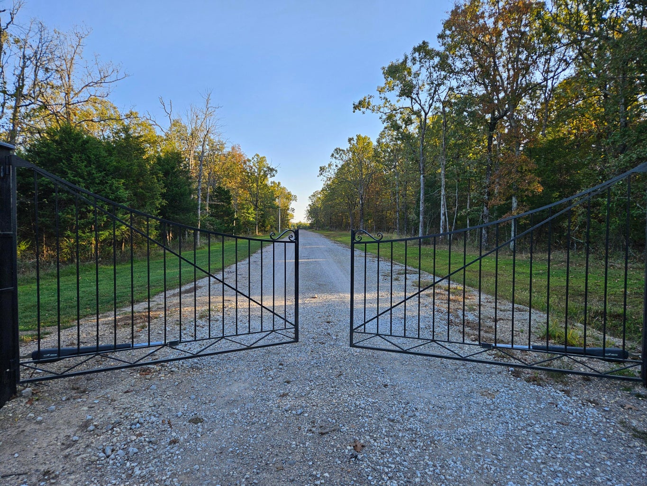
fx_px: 430
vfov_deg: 58.9
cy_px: 243
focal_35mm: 23
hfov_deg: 73.9
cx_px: 324
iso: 25
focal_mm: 5.4
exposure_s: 1/361
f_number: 1.8
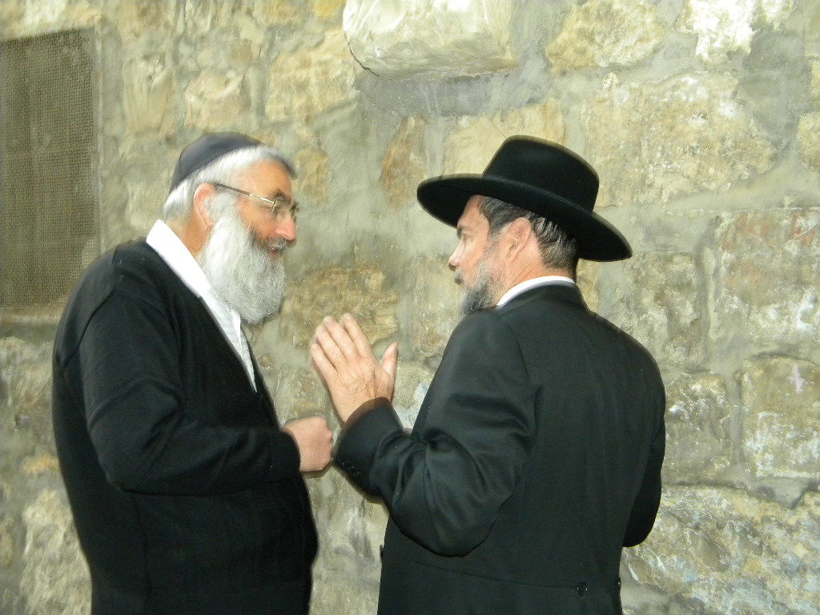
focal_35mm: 41
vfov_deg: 35.1
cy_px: 308
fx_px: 971
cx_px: 410
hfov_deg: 45.8
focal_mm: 7.3
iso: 400
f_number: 3.8
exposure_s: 1/30
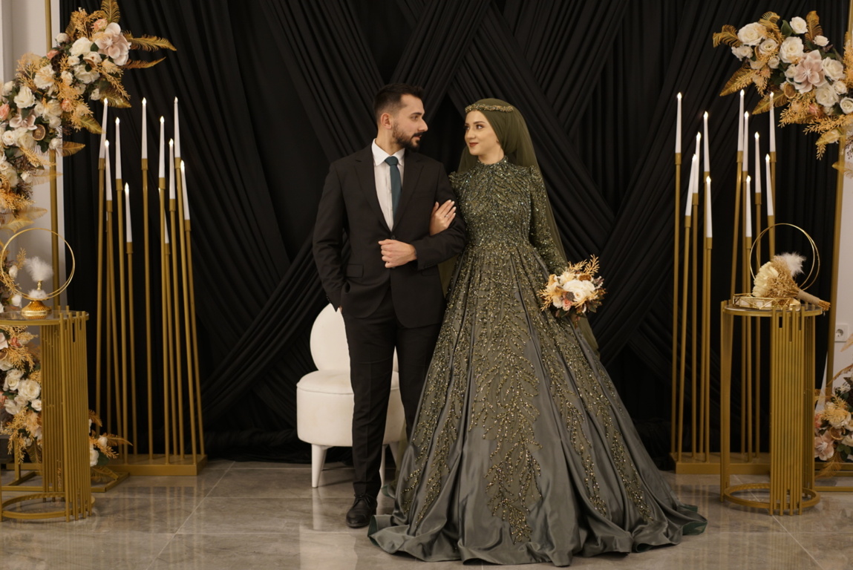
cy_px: 285
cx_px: 426
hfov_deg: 36.2
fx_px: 1304
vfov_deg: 24.7
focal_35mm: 55
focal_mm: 55
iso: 640
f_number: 1.8
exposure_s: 1/200
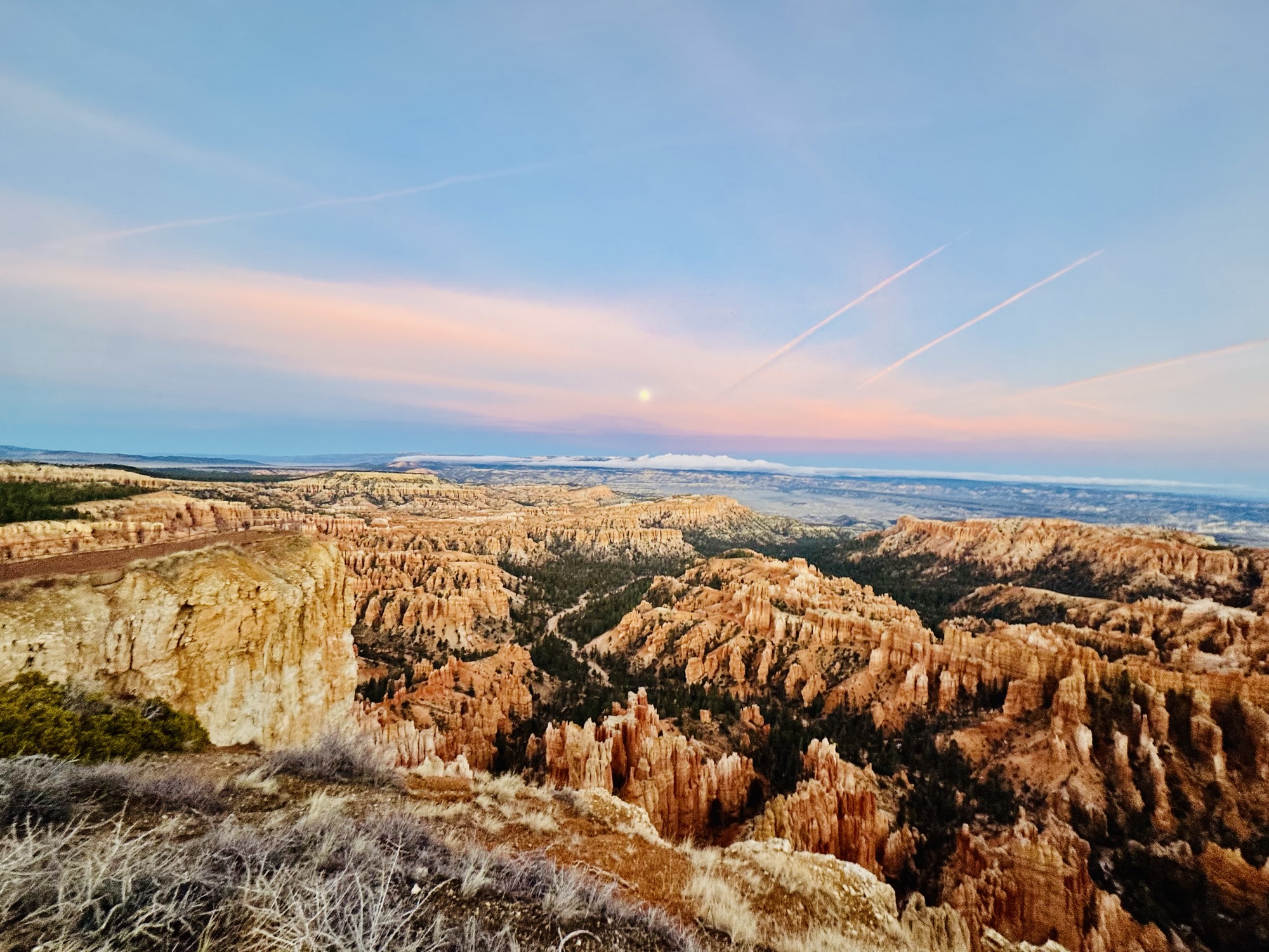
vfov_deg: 85.7
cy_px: 476
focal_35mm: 14
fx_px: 513
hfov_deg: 102.1
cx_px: 634
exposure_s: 1/99
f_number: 2.2
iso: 160
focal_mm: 2.22
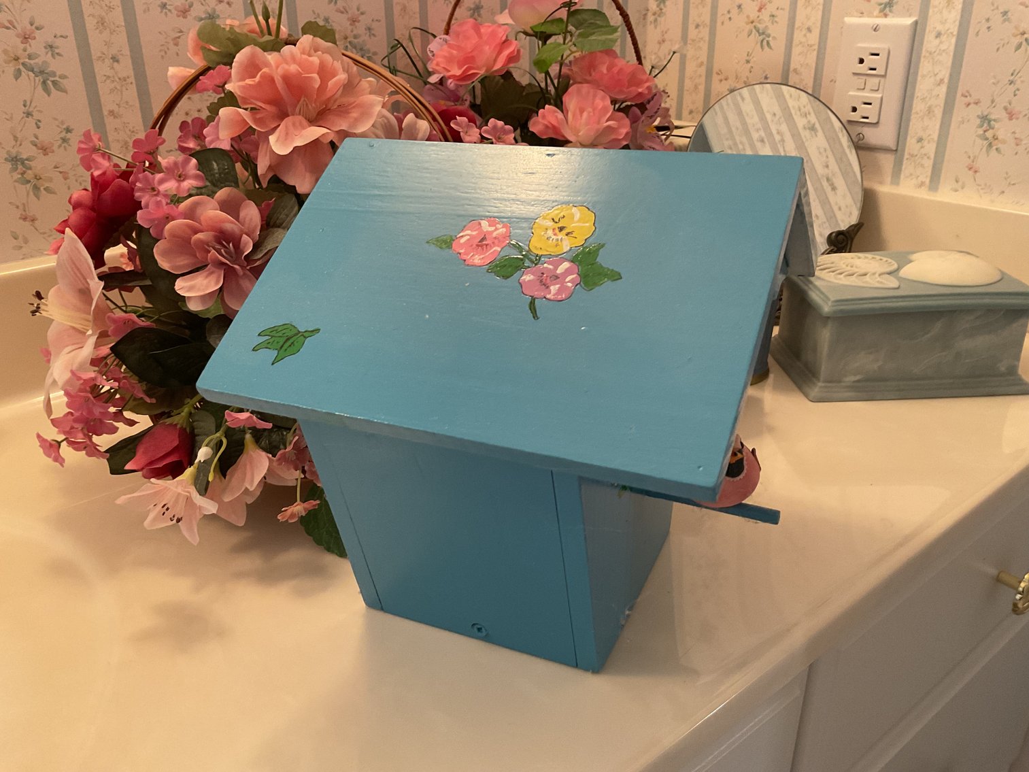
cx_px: 514
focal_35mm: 29
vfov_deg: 48.2
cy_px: 386
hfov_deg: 61.7
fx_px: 862
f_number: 1.8
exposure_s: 1/60
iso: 160
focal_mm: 3
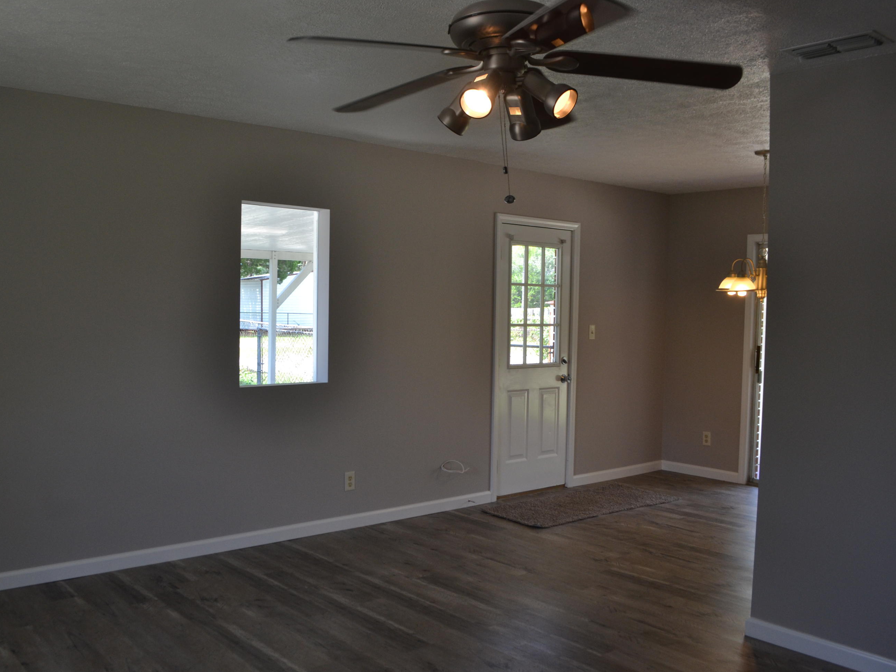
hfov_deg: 59.7
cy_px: 334
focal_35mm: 30
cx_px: 383
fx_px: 777
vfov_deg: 46.8
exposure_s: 1/125
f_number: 5.6
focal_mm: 18
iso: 400
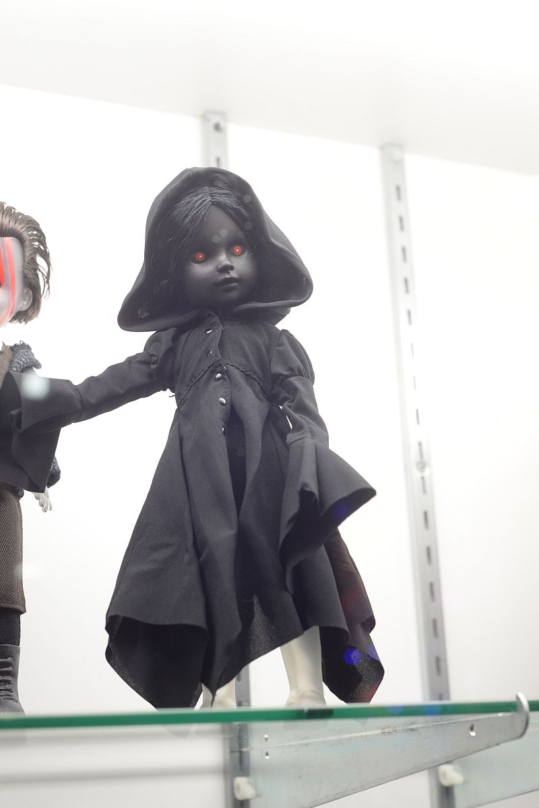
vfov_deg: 39.6
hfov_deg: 27.0
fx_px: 1122
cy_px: 404
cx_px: 270
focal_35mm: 50
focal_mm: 50
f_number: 5.6
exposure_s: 1/125
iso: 1600
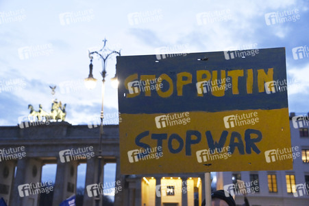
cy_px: 103
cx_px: 154
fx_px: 412
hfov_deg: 41.1
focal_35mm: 48
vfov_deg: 28.0
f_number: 5
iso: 6400
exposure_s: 1/200
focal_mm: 48
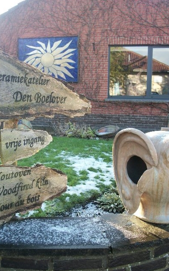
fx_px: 317
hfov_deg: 29.8
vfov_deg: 46.2
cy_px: 136
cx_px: 72
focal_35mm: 43
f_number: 3.2
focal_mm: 7.1
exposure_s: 1/100
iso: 80
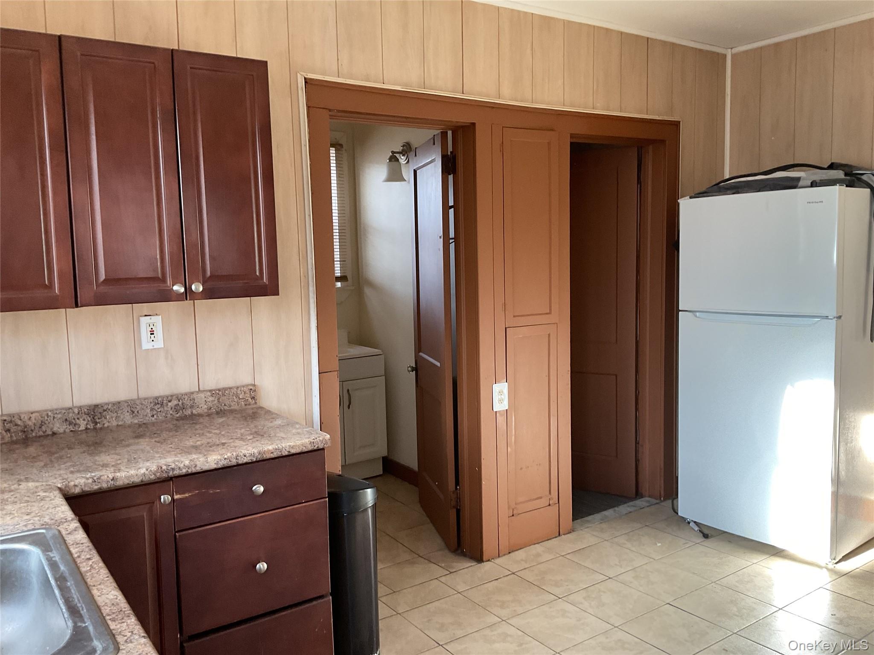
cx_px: 437
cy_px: 328
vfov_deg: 48.2
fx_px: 732
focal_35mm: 29
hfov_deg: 61.7
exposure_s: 1/60
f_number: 1.8
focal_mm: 3
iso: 100
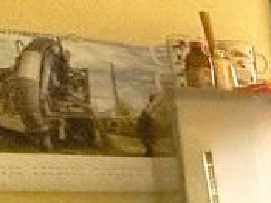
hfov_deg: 12.6
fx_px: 642
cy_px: 260
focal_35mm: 82
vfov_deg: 17.0
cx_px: 754
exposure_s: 1/99
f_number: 2.2
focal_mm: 2.22
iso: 100
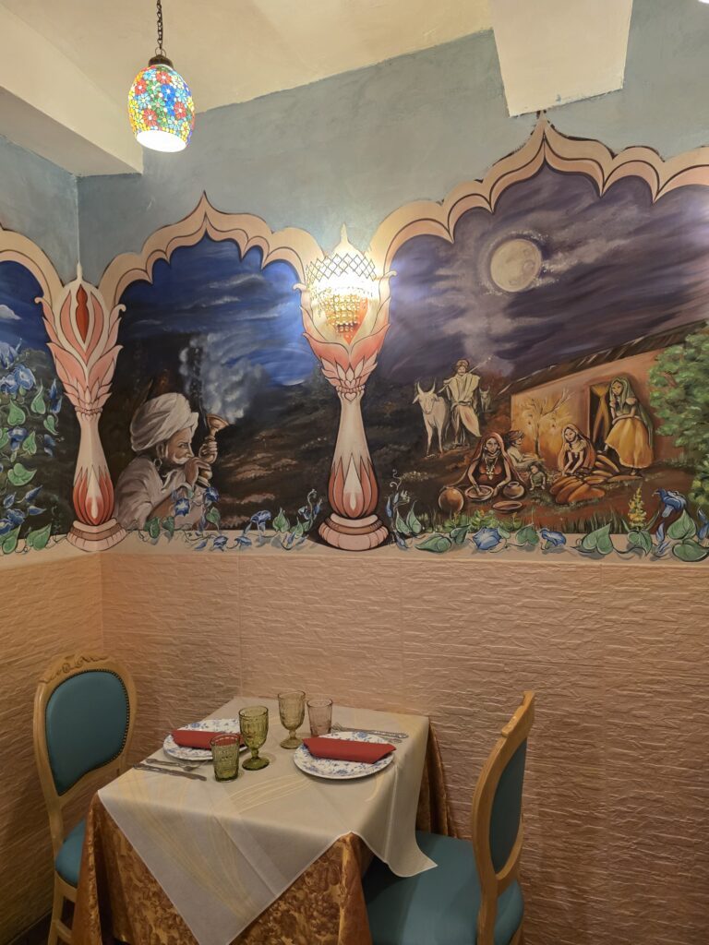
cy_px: 472
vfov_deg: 73.9
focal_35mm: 23
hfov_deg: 58.9
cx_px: 354
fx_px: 628
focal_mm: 6.3
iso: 500
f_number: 1.7
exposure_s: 1/100
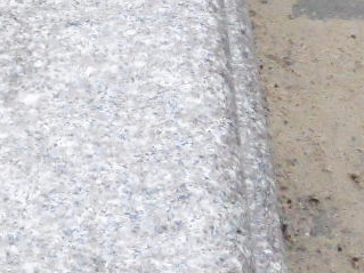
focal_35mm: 154
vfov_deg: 9.6
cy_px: 17
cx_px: -129
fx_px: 1619
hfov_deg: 12.4
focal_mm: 4.3
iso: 400
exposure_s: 1/60
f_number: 3.1
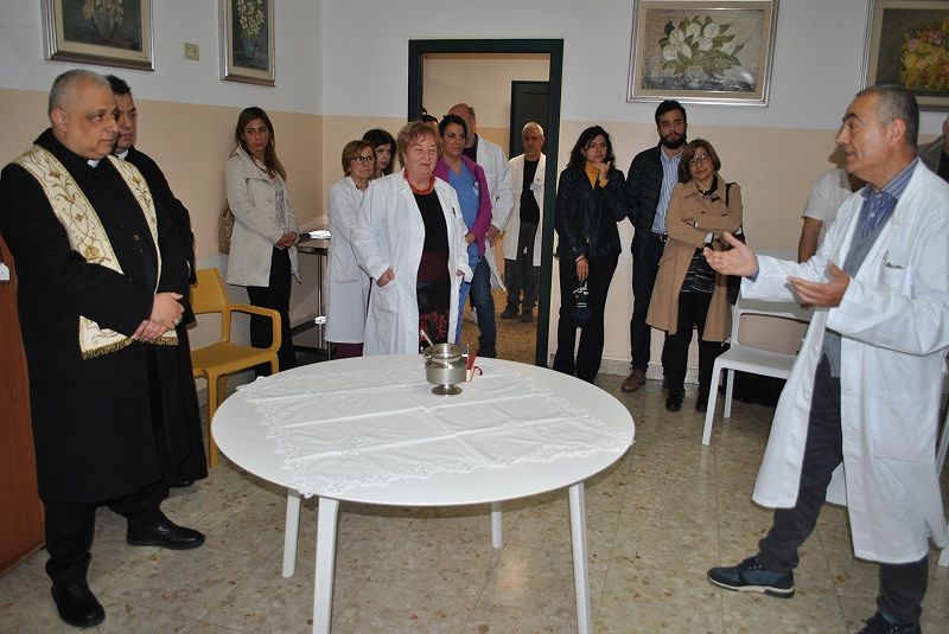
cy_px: 317
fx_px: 712
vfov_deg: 48.0
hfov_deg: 67.3
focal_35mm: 27
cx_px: 474
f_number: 3.5
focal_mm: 18
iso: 200
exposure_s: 1/60
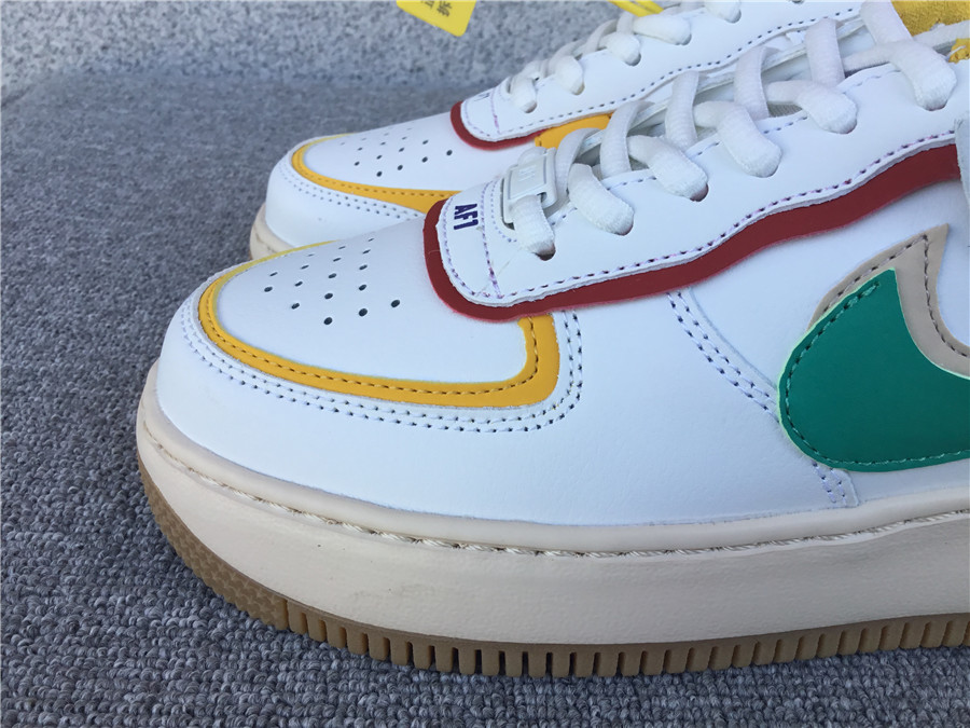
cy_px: 364
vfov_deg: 45.4
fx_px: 869
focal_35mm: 31
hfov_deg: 58.4
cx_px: 485
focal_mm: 3.3
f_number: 2.4
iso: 25
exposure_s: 1/191
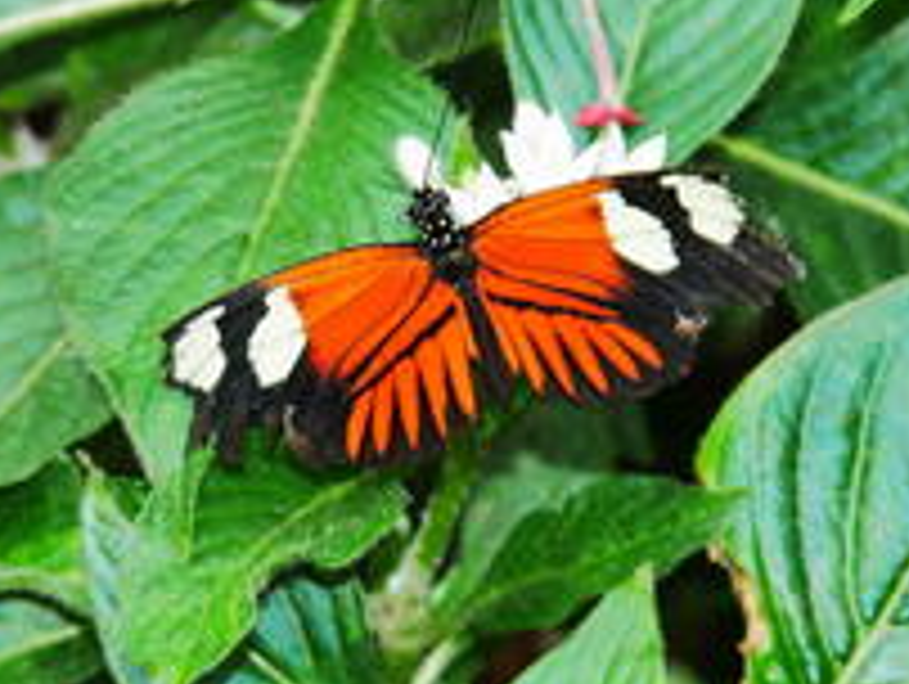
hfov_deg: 3.0
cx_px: 423
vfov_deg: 2.2
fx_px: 17562
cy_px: 274
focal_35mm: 668
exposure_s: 1/80
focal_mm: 150
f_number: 5.6
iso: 200
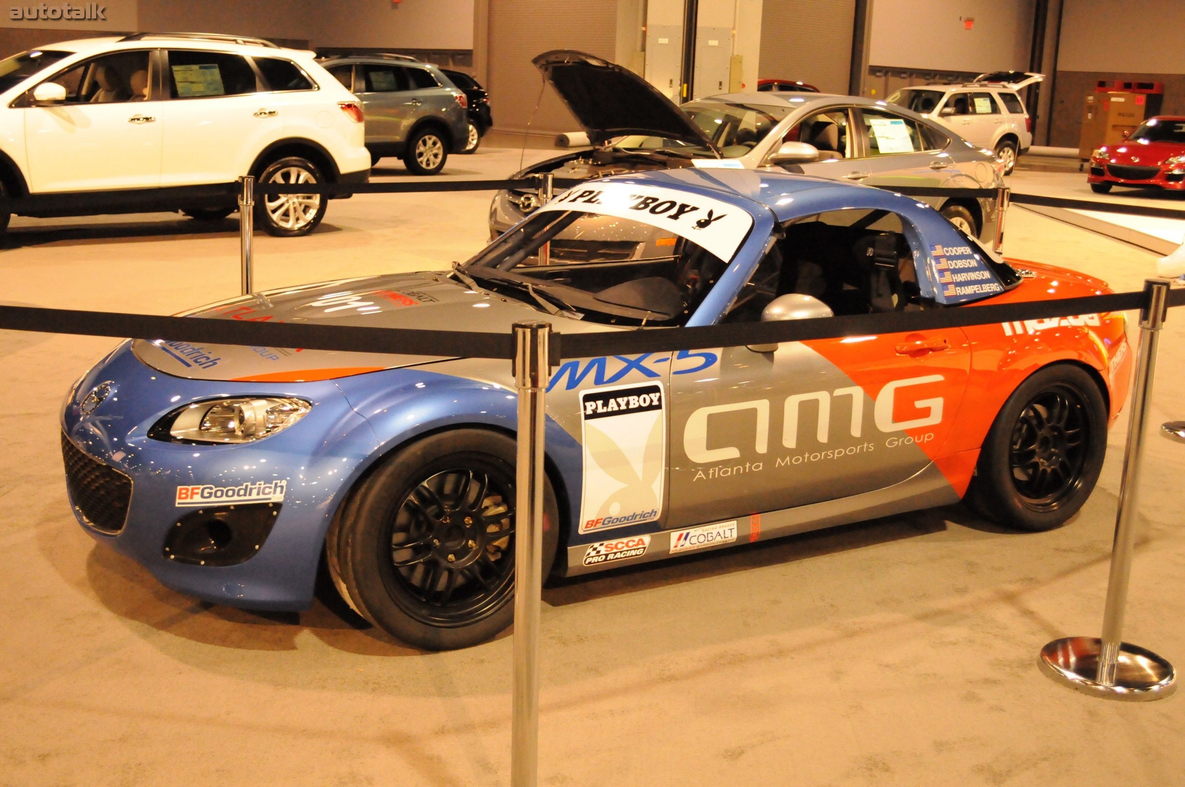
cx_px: 592
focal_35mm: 42
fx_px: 1381
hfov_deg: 46.4
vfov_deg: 31.8
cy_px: 394
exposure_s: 1/160
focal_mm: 28
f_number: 4.5
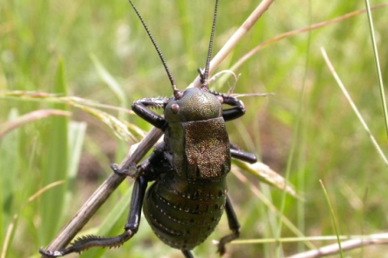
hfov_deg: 24.8
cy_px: 140
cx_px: 194
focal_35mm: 82
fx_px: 883
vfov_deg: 16.6
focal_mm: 16.2
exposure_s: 1/126
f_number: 7
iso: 100
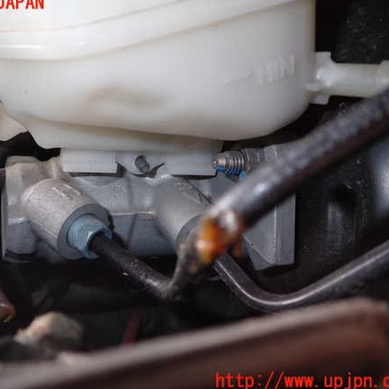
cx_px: 150
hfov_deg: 48.1
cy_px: 192
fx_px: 432
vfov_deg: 48.4
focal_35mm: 34
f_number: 6.3
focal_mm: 5.05
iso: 200
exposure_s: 1/30
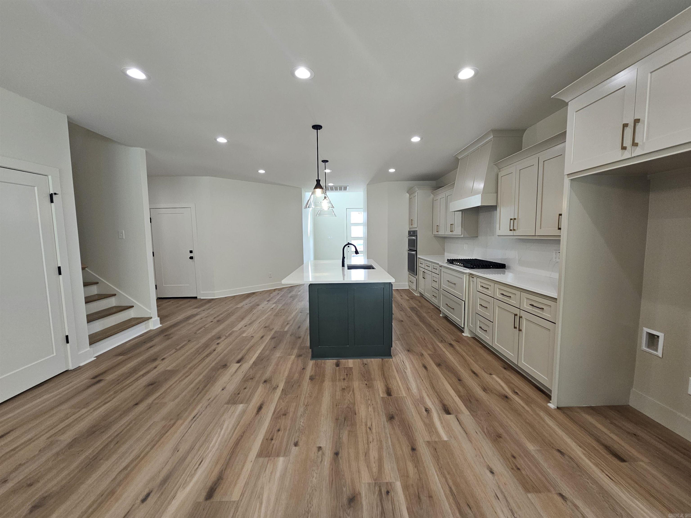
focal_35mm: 13
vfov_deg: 89.9
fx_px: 260
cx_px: 346
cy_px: 259
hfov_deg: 106.2
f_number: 2.2
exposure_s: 1/60
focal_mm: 2.2
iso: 80
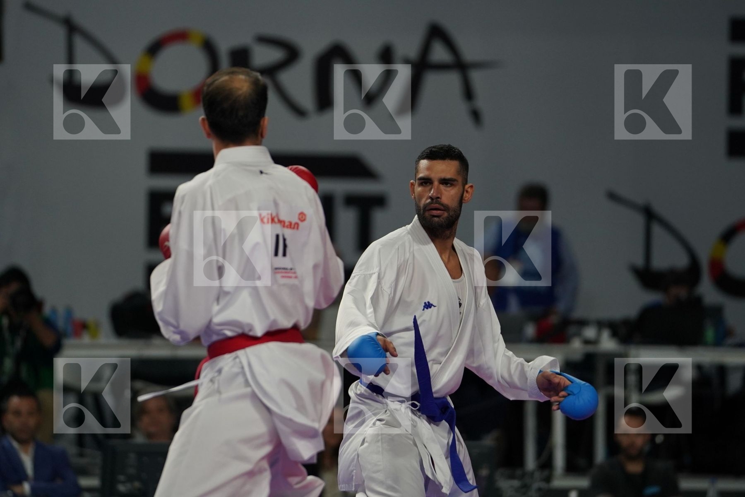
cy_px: 248
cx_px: 372
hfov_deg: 6.9
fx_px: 6208
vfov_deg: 4.6
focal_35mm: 300
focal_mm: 200
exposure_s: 1/1000
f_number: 2.8
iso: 1000
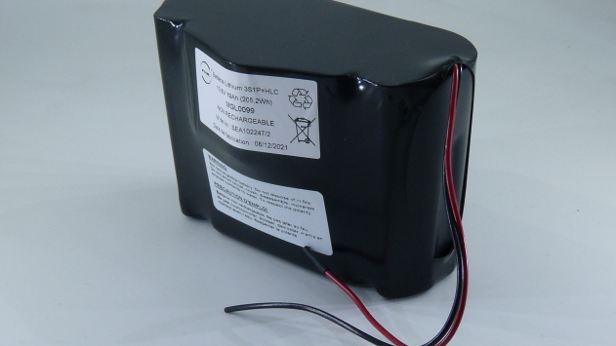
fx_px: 1372
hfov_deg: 25.3
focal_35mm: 84
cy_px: 145
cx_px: 305
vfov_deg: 14.4
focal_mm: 7.6
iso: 100
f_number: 4
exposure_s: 1/250
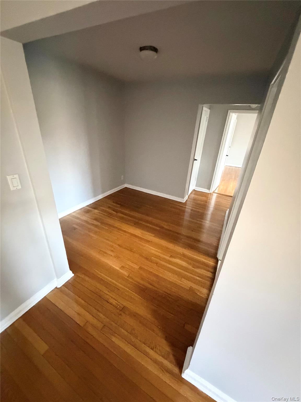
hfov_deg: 85.7
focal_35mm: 14
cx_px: 150
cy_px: 201
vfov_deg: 102.1
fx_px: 162
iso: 1250
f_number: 2.2
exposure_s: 1/54
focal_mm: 2.22
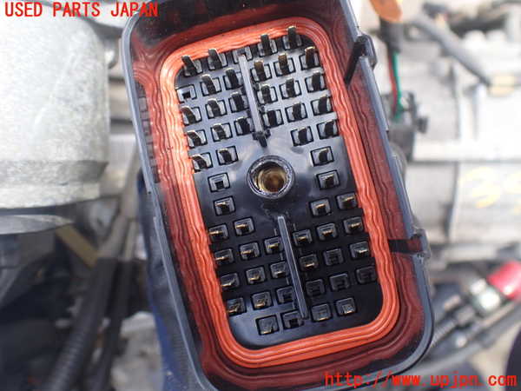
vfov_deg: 46.8
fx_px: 452
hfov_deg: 60.0
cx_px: 260
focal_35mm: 30
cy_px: 196
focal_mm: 5.4
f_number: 2.3
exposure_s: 1/200
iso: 100
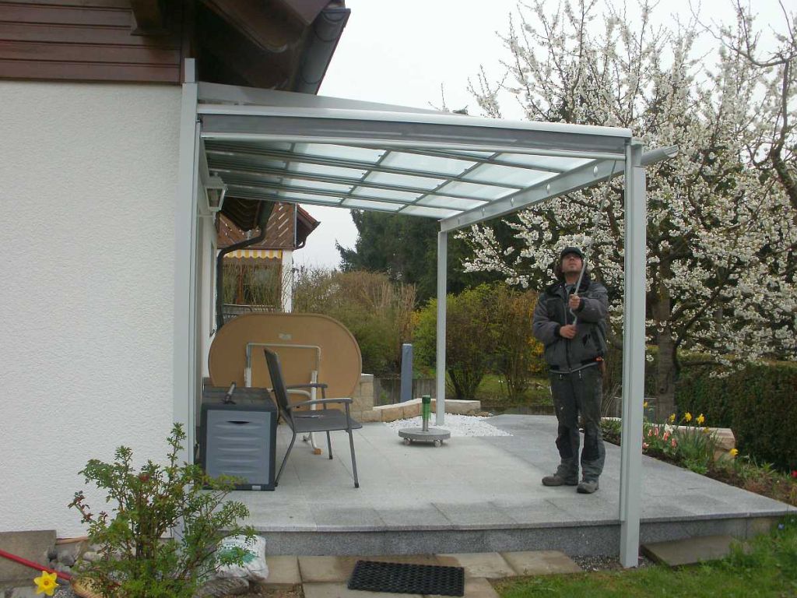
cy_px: 299
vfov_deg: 39.7
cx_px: 398
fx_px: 829
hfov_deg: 51.4
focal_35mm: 36
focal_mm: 6.3
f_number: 5.6
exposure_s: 1/160
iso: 100
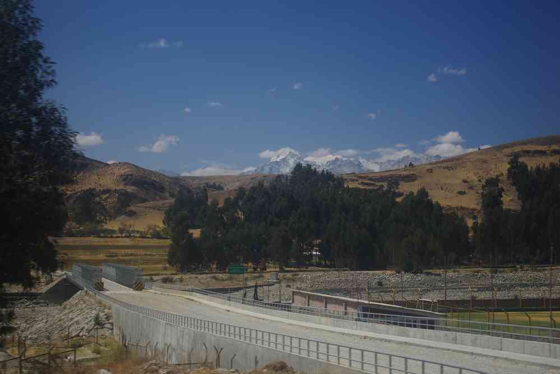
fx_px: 933
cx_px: 280
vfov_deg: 22.6
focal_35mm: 60
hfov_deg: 33.4
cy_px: 187
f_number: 4.5
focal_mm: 40
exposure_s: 1/200
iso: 100
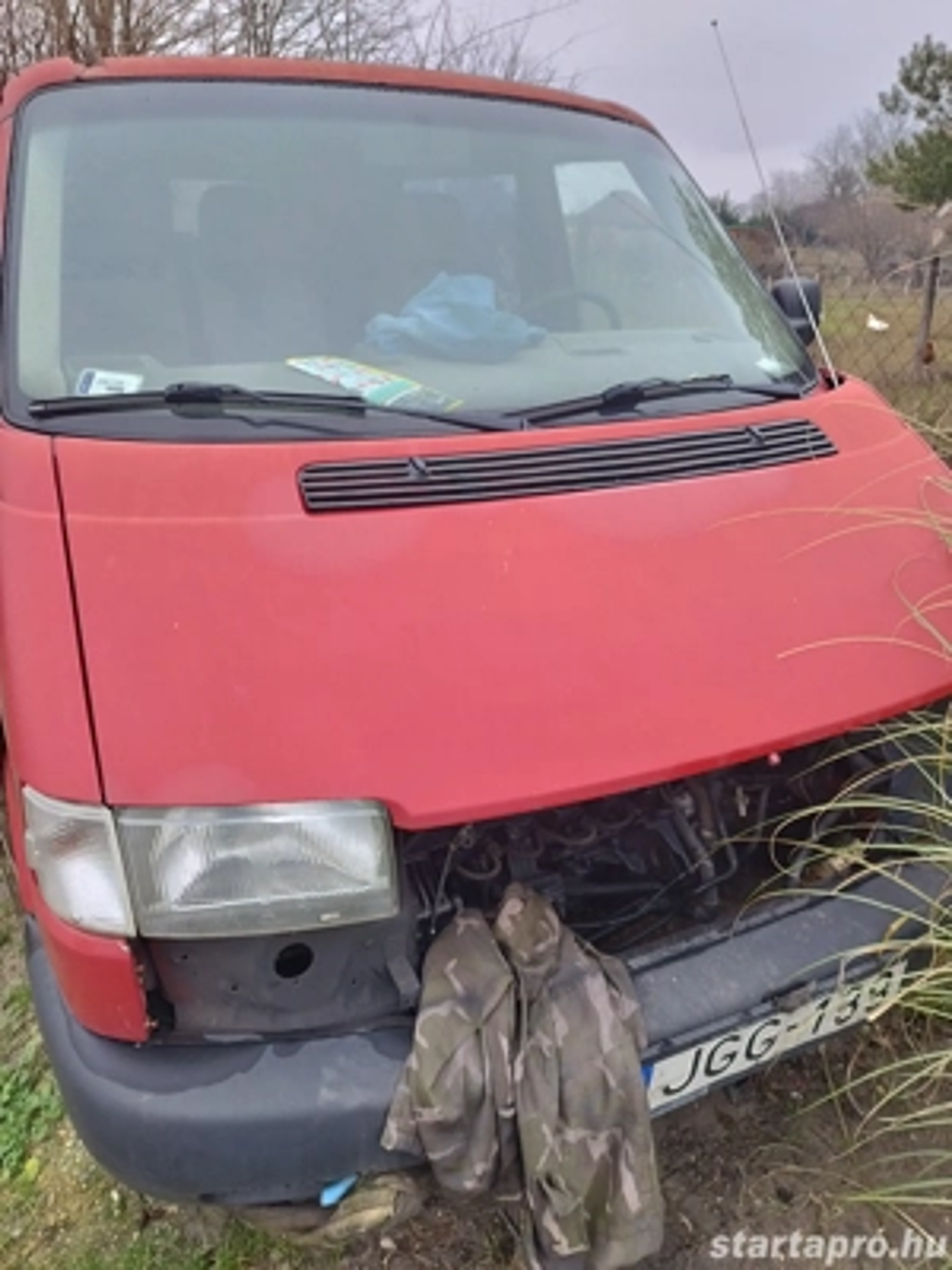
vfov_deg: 71.6
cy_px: 635
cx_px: 476
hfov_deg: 56.8
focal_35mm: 24
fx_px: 880
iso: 160
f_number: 1.89
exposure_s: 1/50
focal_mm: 5.89
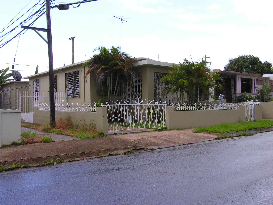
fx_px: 300
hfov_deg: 49.0
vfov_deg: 37.7
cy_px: 102
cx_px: 136
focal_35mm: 38
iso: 50
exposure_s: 1/100
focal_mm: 6.3
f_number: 5.6
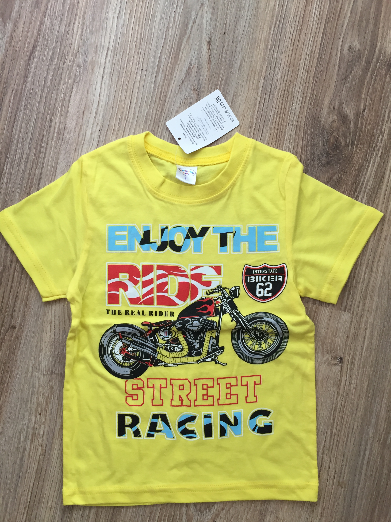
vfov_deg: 61.7
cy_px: 261
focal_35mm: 29
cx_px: 196
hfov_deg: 48.2
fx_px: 437
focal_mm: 4.15
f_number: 2.2
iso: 32
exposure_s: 1/33
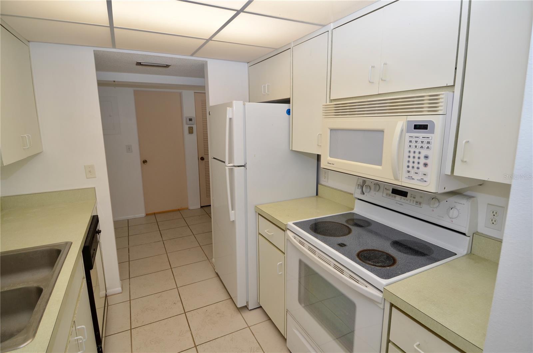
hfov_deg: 90.1
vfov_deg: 67.1
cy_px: 176
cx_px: 266
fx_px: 266
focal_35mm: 18
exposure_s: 1/125
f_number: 5.6
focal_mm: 12
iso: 200
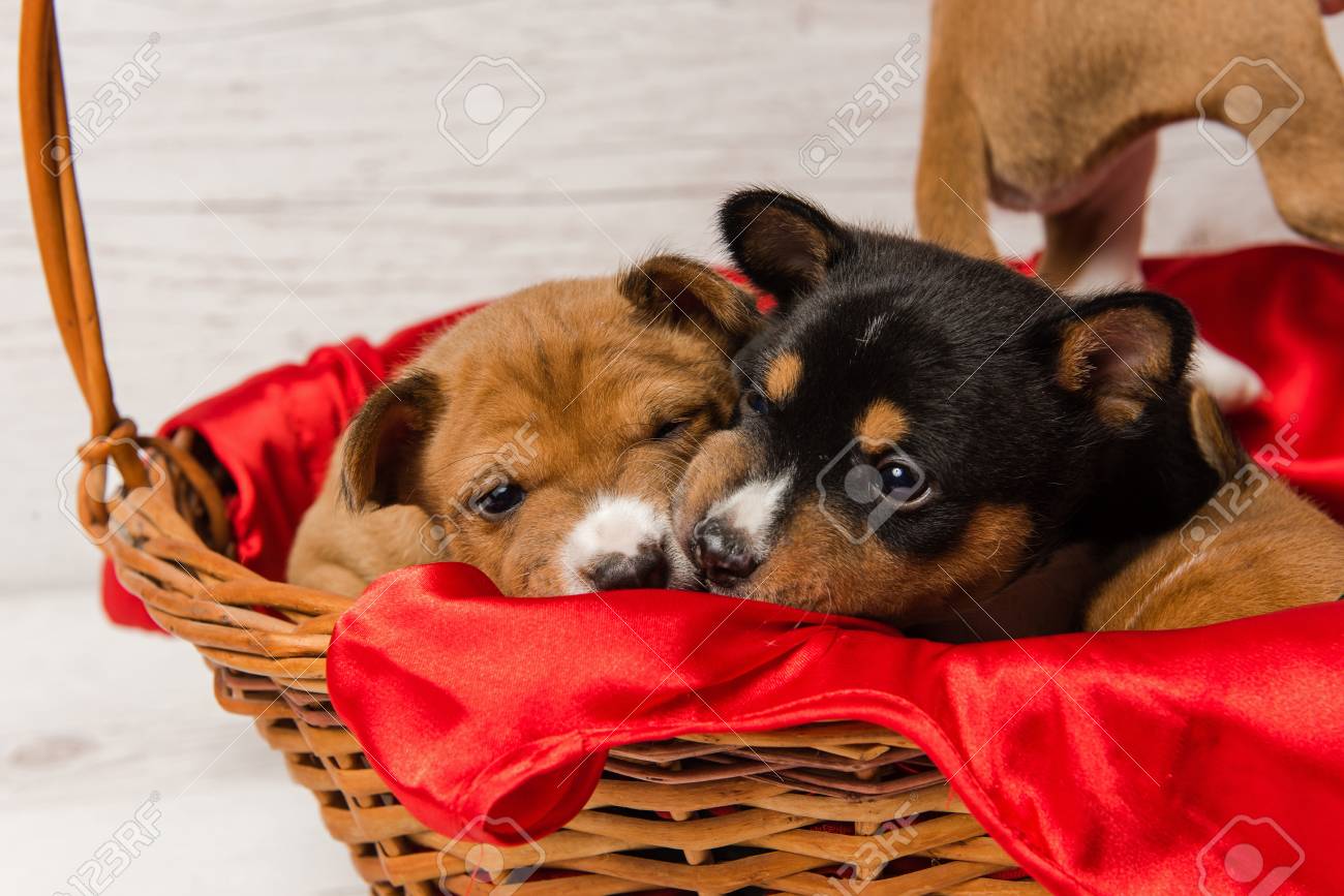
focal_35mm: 62
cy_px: 448
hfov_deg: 32.4
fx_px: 2315
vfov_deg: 21.9
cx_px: 672
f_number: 8
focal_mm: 62
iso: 100
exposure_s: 1/125
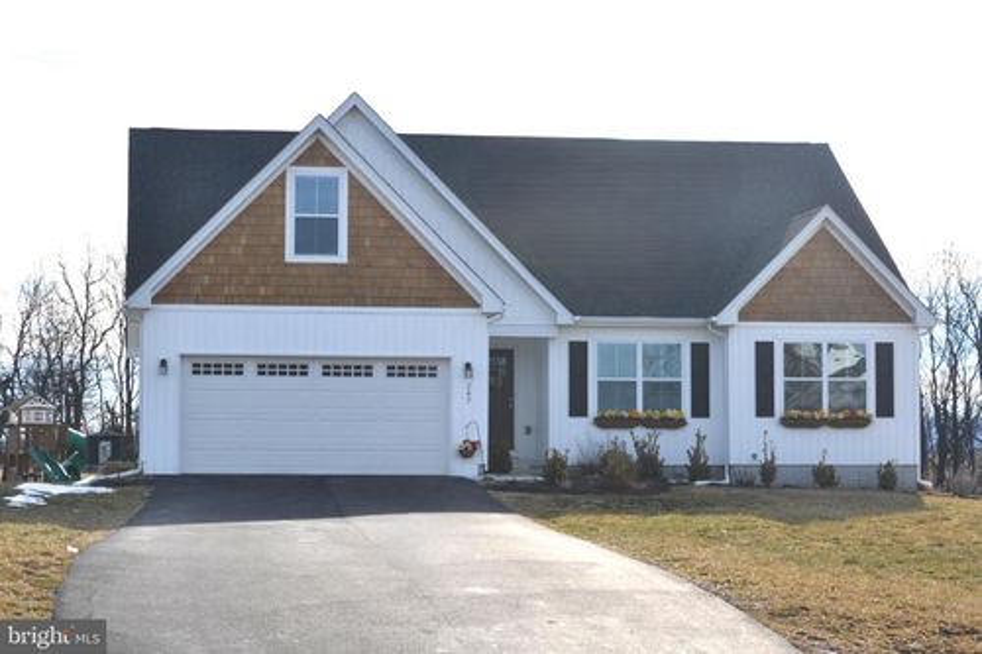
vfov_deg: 16.5
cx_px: 491
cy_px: 327
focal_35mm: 82
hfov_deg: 24.6
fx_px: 2250
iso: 100
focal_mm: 55
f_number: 8
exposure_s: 1/250
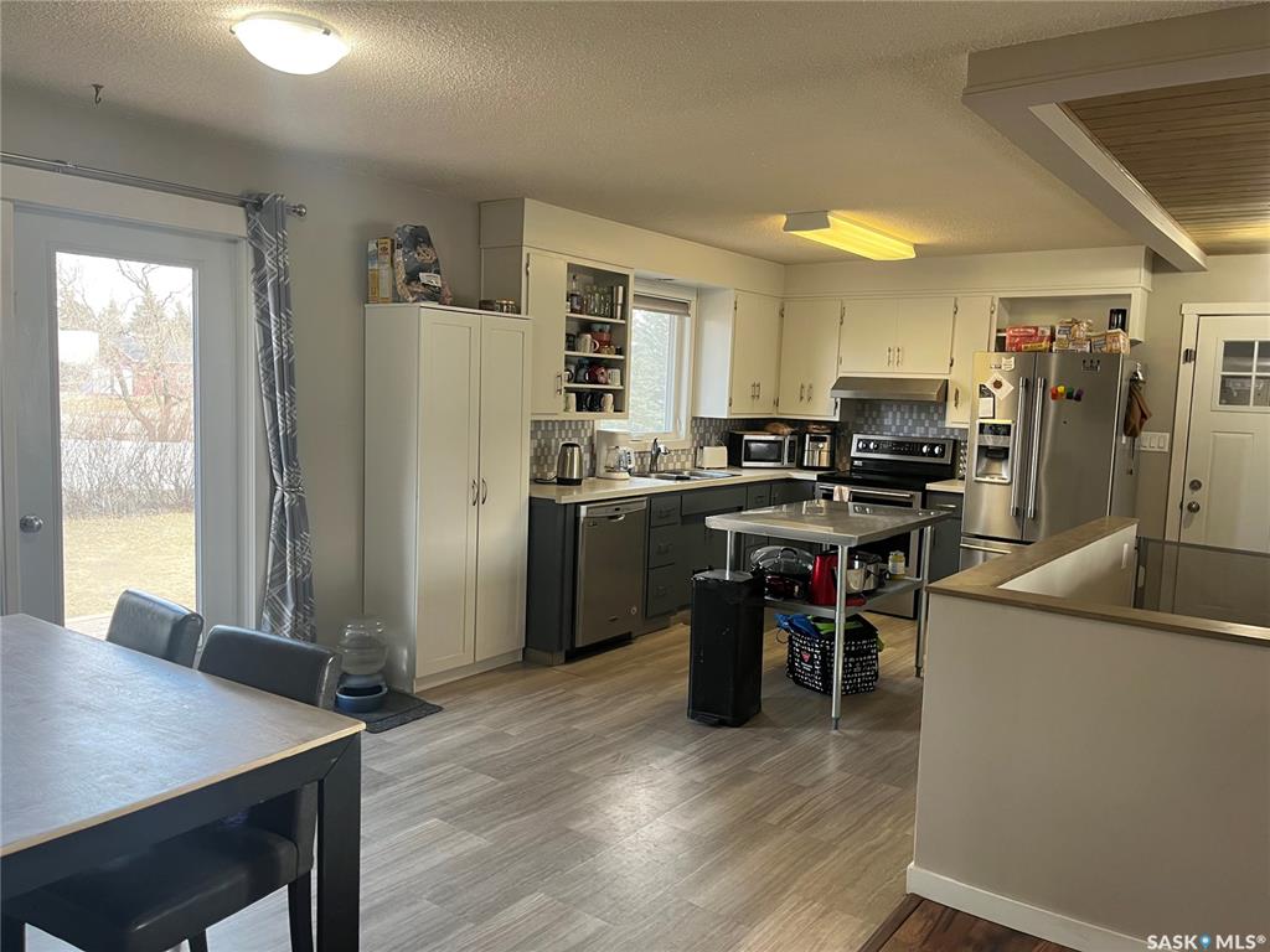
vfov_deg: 53.1
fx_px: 954
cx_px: 635
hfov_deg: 67.3
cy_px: 476
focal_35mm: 26
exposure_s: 1/60
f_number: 1.6
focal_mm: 5.1
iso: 80
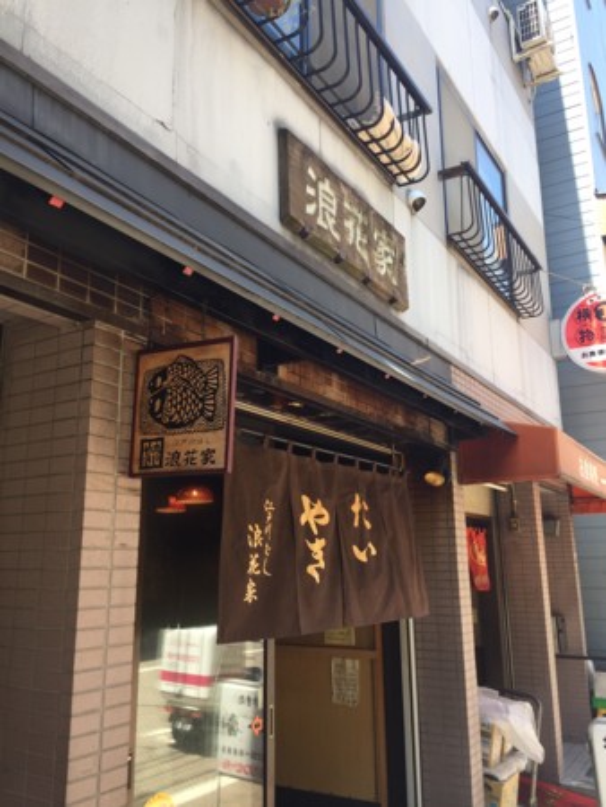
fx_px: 676
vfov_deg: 61.6
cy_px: 404
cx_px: 303
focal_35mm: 29
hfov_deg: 48.3
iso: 32
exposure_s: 1/187
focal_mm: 4.15
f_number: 2.2
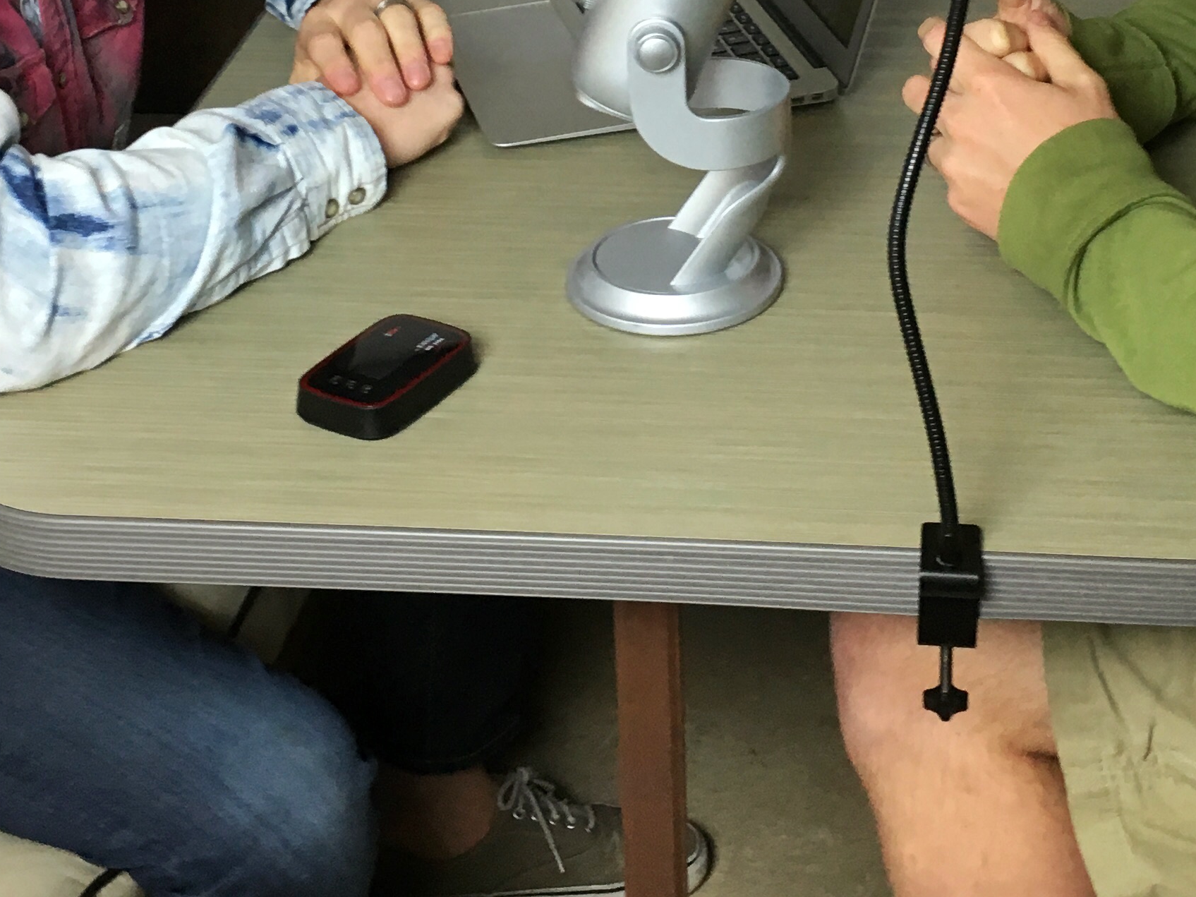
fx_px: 2384
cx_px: 735
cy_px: -23
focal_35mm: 69
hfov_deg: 28.1
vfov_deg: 20.5
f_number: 2.2
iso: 80
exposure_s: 1/30
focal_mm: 4.15
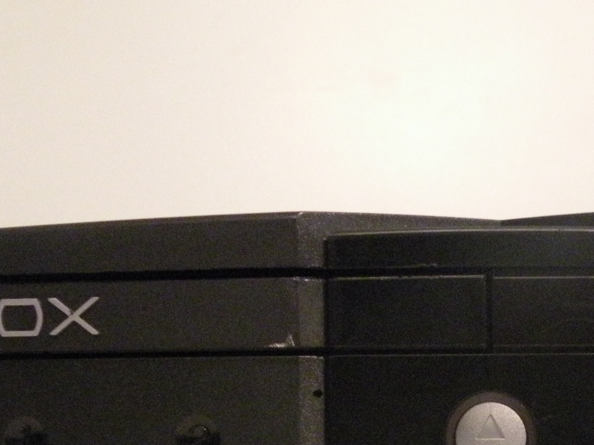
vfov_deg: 17.3
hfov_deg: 23.1
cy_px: 458
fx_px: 1424
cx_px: 504
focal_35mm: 83
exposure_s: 1/8
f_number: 3.2
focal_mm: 5.8
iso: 520
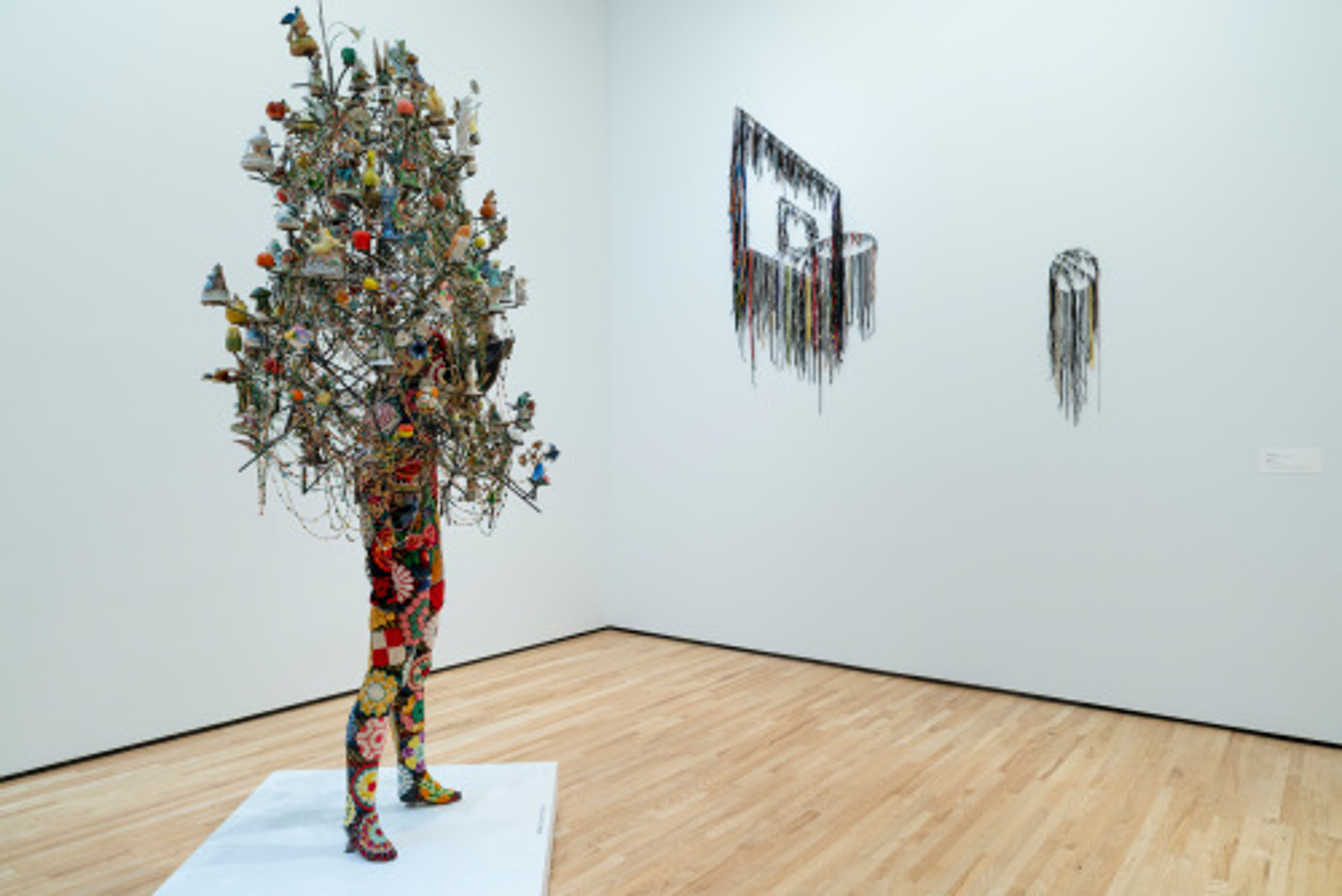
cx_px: 671
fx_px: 895
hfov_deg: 73.7
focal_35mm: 24
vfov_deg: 53.2
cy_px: 448
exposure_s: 1/6
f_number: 8
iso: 400
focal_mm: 24
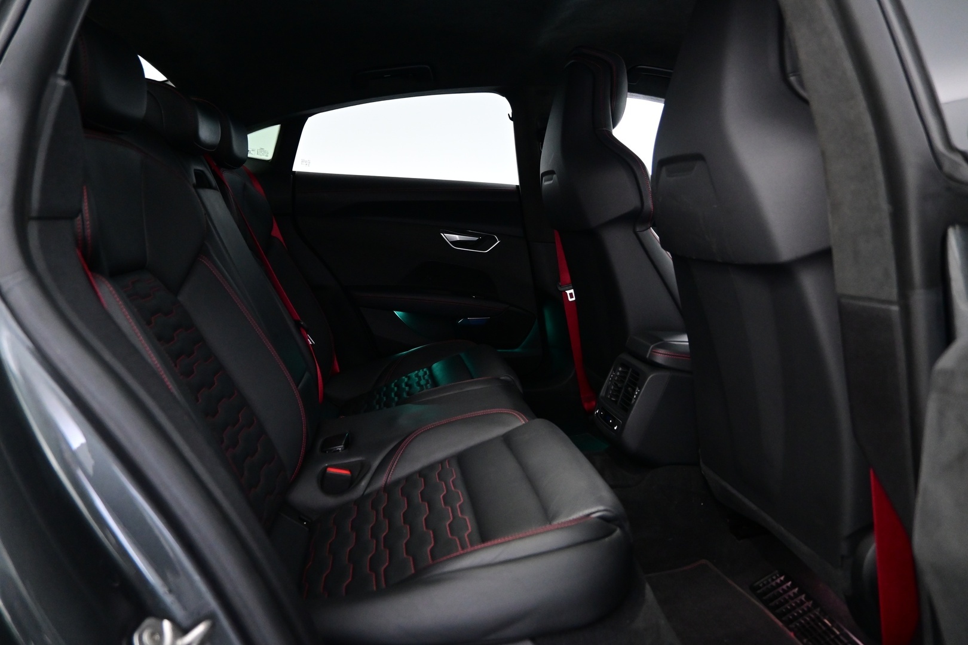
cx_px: 484
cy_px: 322
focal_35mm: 24
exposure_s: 1/25
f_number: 3.5
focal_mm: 16
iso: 2500
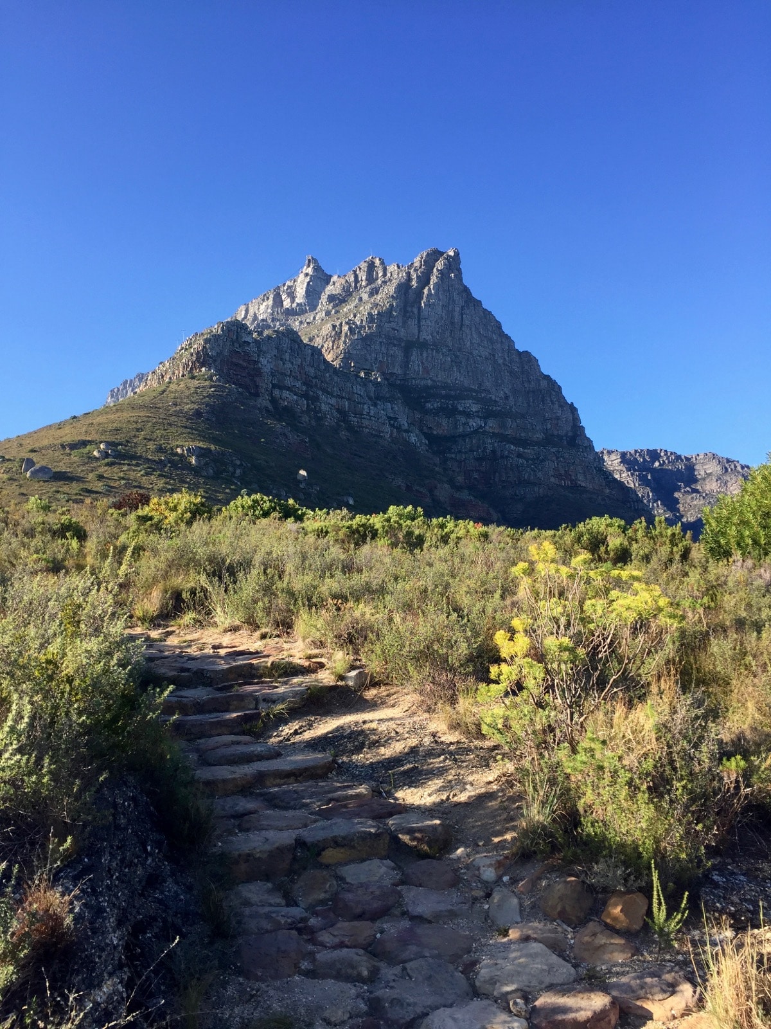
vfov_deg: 61.7
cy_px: 514
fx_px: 861
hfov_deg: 48.2
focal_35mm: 29
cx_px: 386
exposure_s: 1/638
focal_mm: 4.15
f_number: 2.2
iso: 32
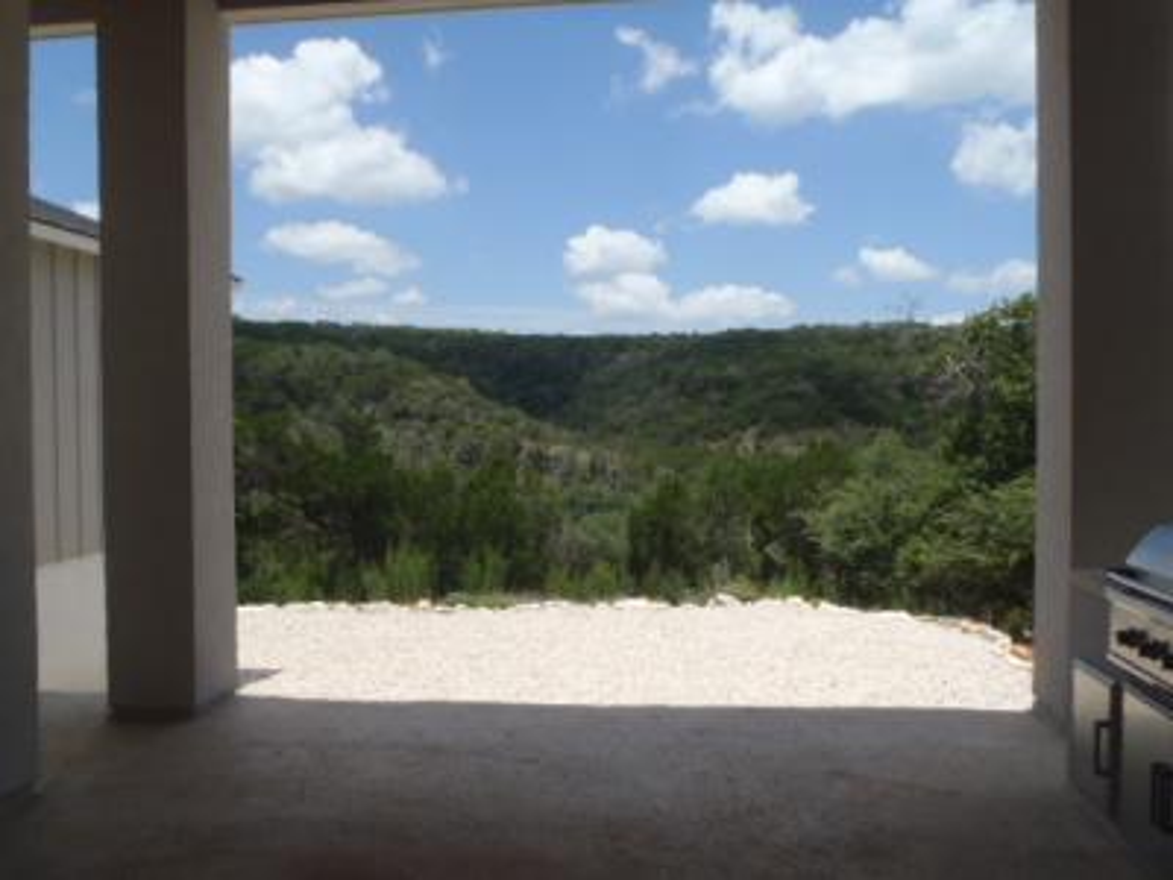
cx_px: 586
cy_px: 440
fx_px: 949
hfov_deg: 63.4
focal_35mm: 28
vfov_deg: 49.7
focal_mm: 5
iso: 80
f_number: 3.9
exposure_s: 1/800
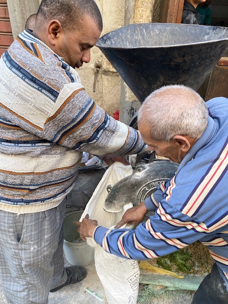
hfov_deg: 53.1
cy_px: 152
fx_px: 228
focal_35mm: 26
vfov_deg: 67.3
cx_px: 114
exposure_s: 1/100
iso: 64
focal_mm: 4.25
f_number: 1.8
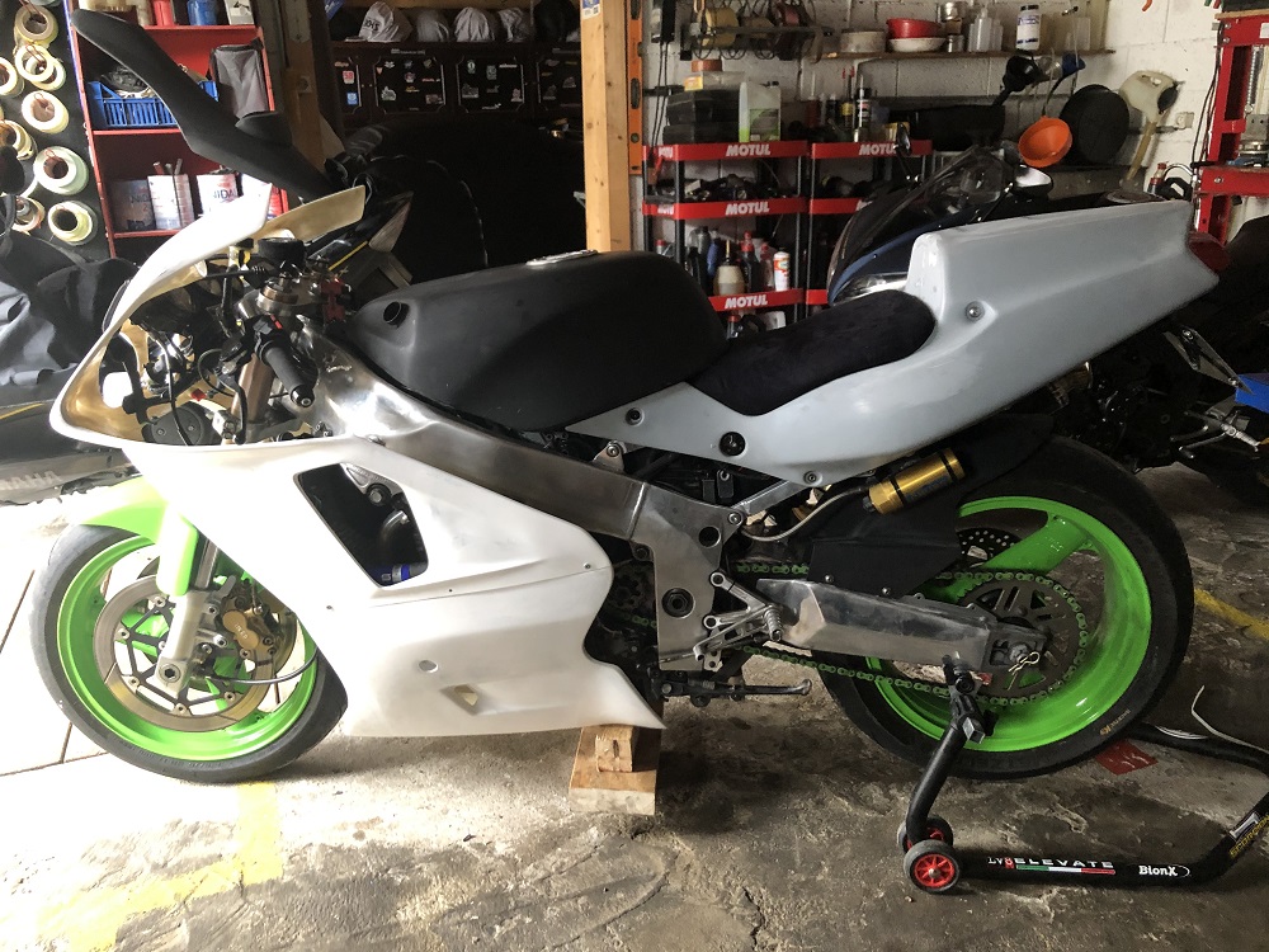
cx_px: 634
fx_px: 1026
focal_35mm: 28
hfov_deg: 63.4
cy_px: 476
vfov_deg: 49.7
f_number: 1.8
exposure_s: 1/15
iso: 80
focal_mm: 3.99
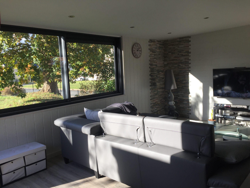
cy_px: 94
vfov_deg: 48.2
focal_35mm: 29
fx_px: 209
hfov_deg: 61.7
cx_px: 125
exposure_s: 1/359
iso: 32
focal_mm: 4.15
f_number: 2.2
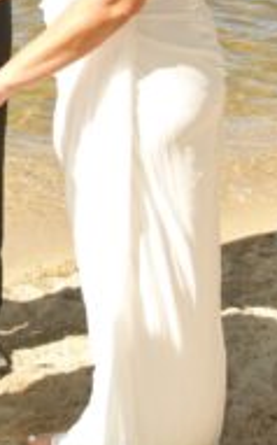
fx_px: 1537
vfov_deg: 16.1
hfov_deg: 10.1
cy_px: -26
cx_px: -52
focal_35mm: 127
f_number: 4
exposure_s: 1/250
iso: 200
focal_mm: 28
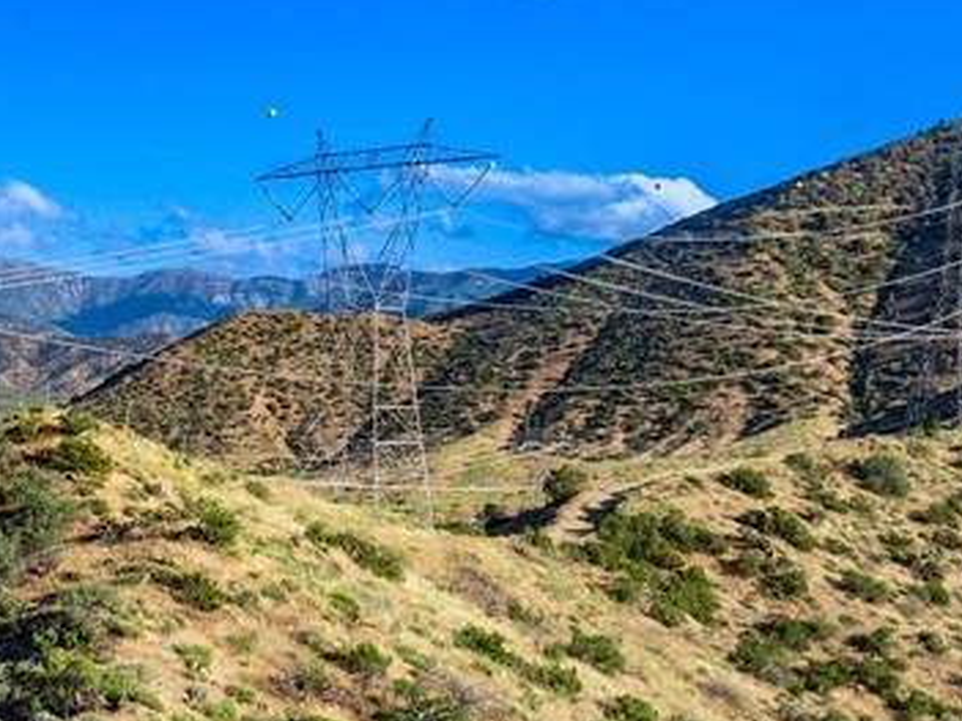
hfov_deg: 25.1
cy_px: 773
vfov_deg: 20.1
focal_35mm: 70
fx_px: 1945
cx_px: -189
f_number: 2.8
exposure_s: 1/1600
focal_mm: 12.29
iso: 120
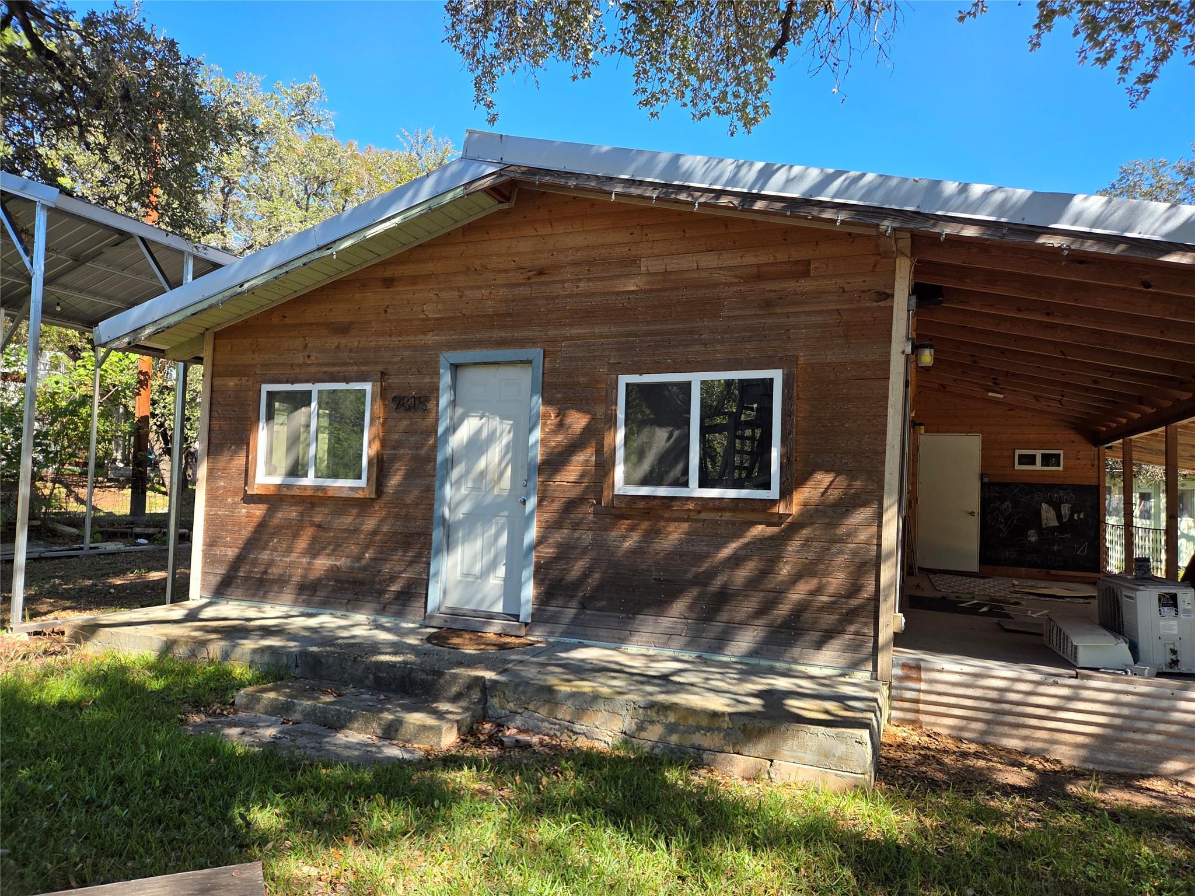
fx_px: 794
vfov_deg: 58.9
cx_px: 598
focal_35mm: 23
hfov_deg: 73.9
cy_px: 448
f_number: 1.8
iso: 80
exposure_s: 1/1339
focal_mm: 5.4
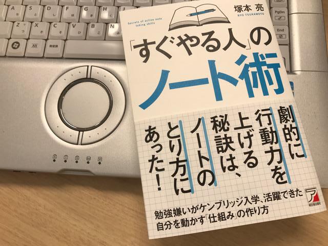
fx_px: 265
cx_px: 164
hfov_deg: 63.4
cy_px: 123
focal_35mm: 28
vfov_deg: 49.7
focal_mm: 4
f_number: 1.8
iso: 25
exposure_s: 1/60
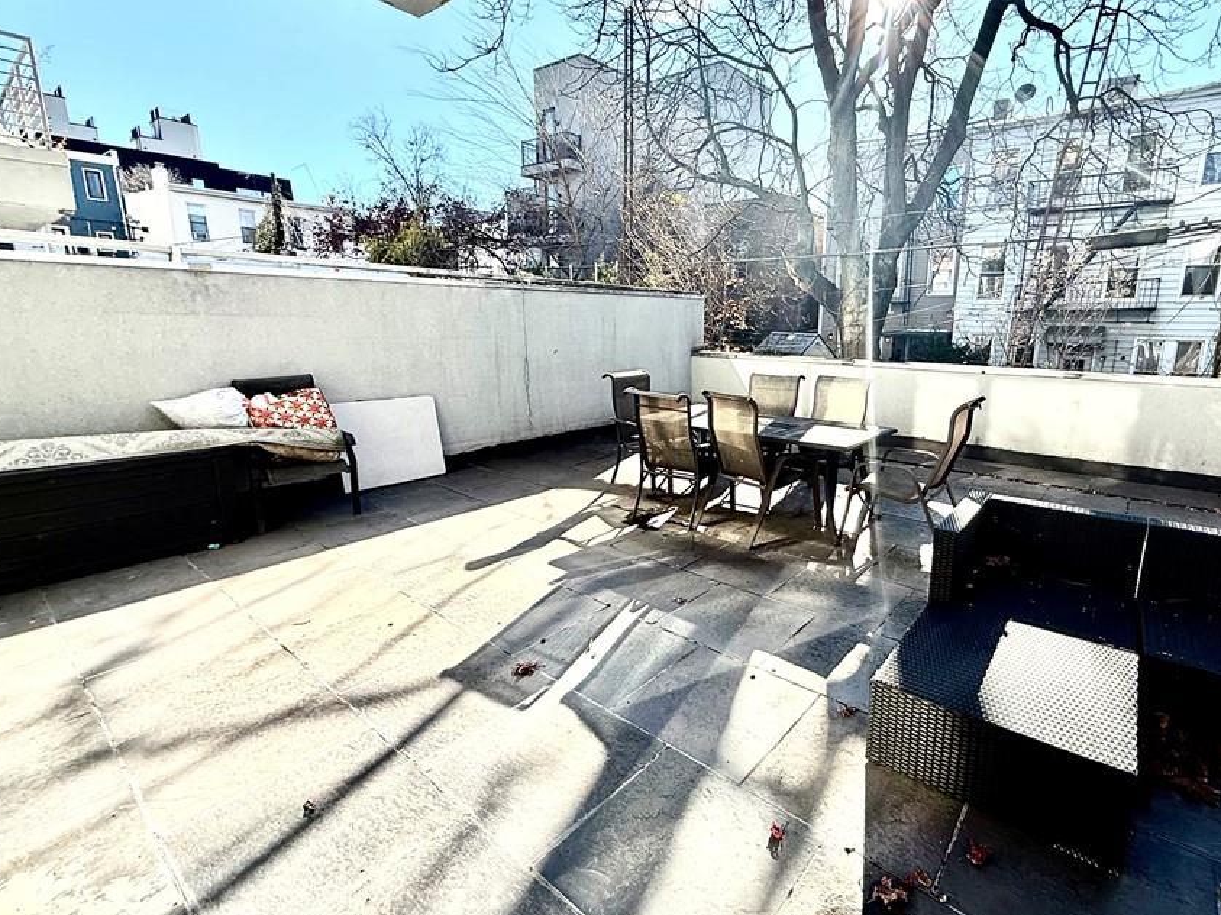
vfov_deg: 74.7
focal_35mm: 17
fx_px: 600
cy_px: 439
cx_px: 697
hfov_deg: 90.5
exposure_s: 1/679
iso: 64
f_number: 2.2
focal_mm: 2.22
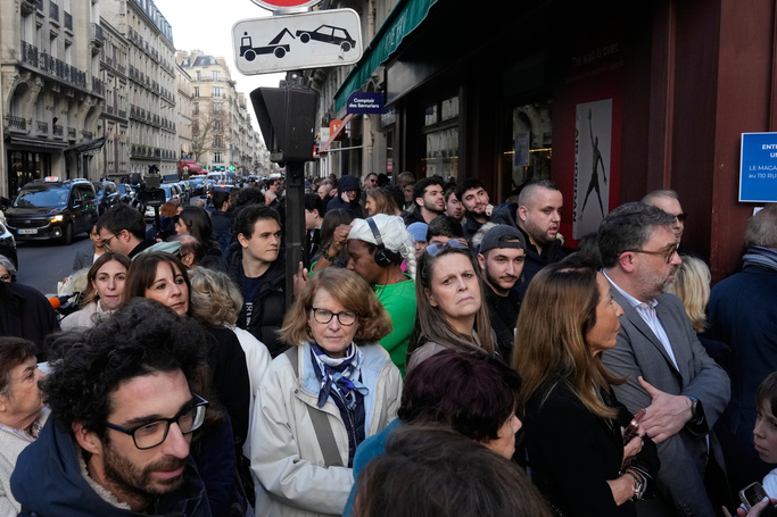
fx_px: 777
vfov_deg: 36.9
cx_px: 359
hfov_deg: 53.1
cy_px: 254
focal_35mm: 36
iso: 2000
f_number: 7.1
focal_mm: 24
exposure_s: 1/640
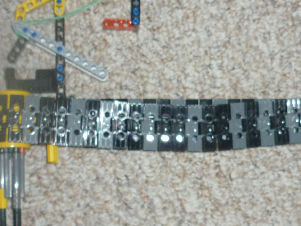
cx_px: 190
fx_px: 713
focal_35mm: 82
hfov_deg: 23.8
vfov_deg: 17.9
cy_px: 158
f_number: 2.8
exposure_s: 1/125
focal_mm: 5.5
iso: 100
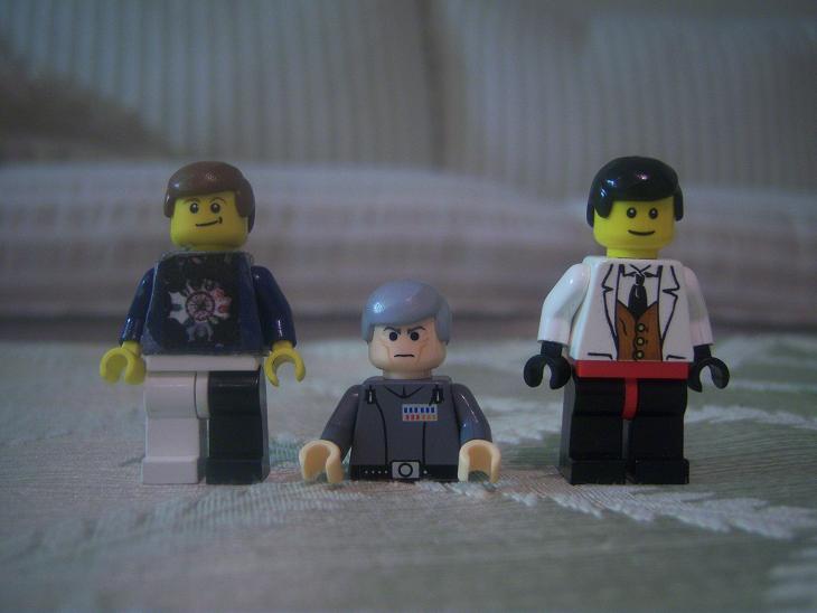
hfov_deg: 51.3
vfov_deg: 39.7
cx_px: 408
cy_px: 306
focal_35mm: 36
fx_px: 850
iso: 160
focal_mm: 7.5
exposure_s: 1/8
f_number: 2.8
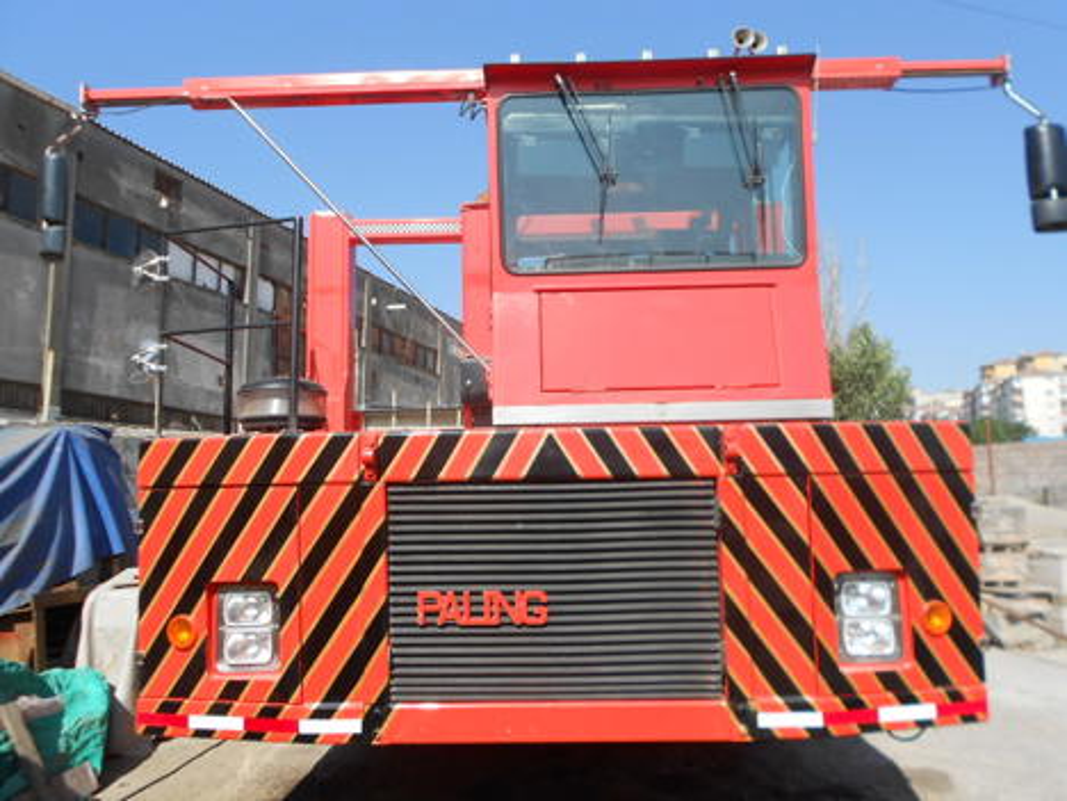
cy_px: 400
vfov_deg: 53.1
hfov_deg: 67.3
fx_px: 801
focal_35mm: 26
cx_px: 534
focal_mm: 4.6
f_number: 3.2
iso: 80
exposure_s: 1/800
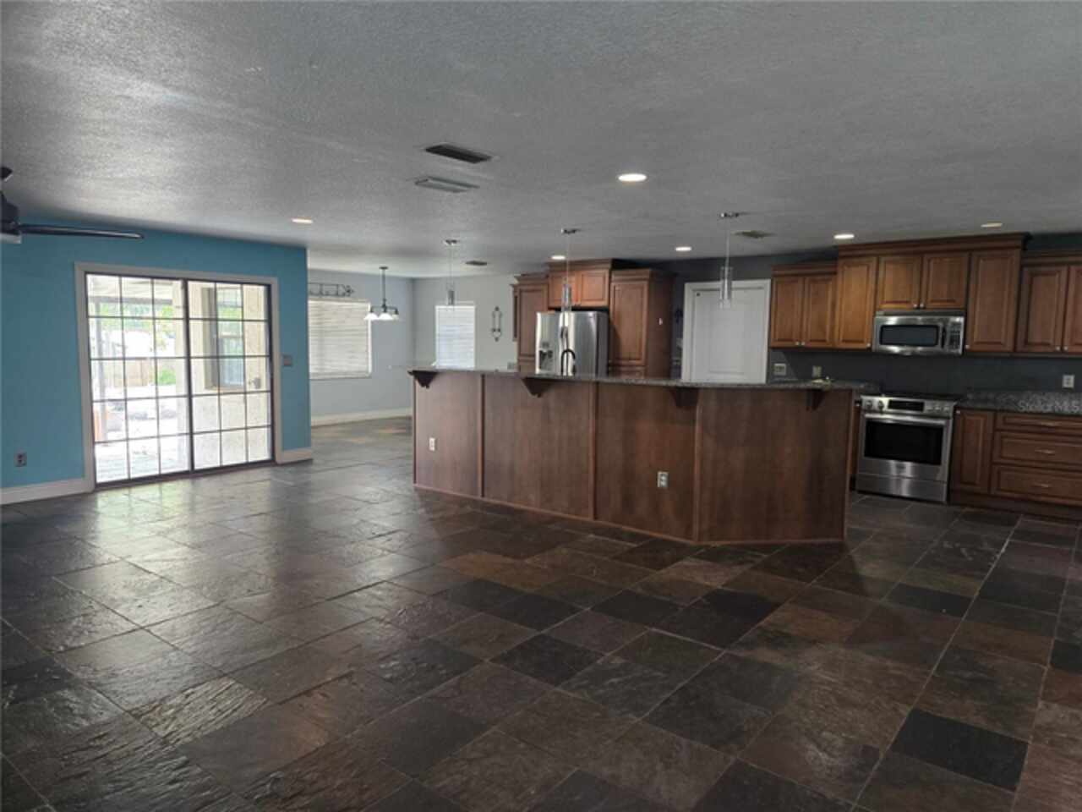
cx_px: 541
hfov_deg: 73.9
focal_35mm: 23
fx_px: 719
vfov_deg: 58.9
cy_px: 406
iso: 320
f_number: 1.7
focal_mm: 6.3
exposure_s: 1/120
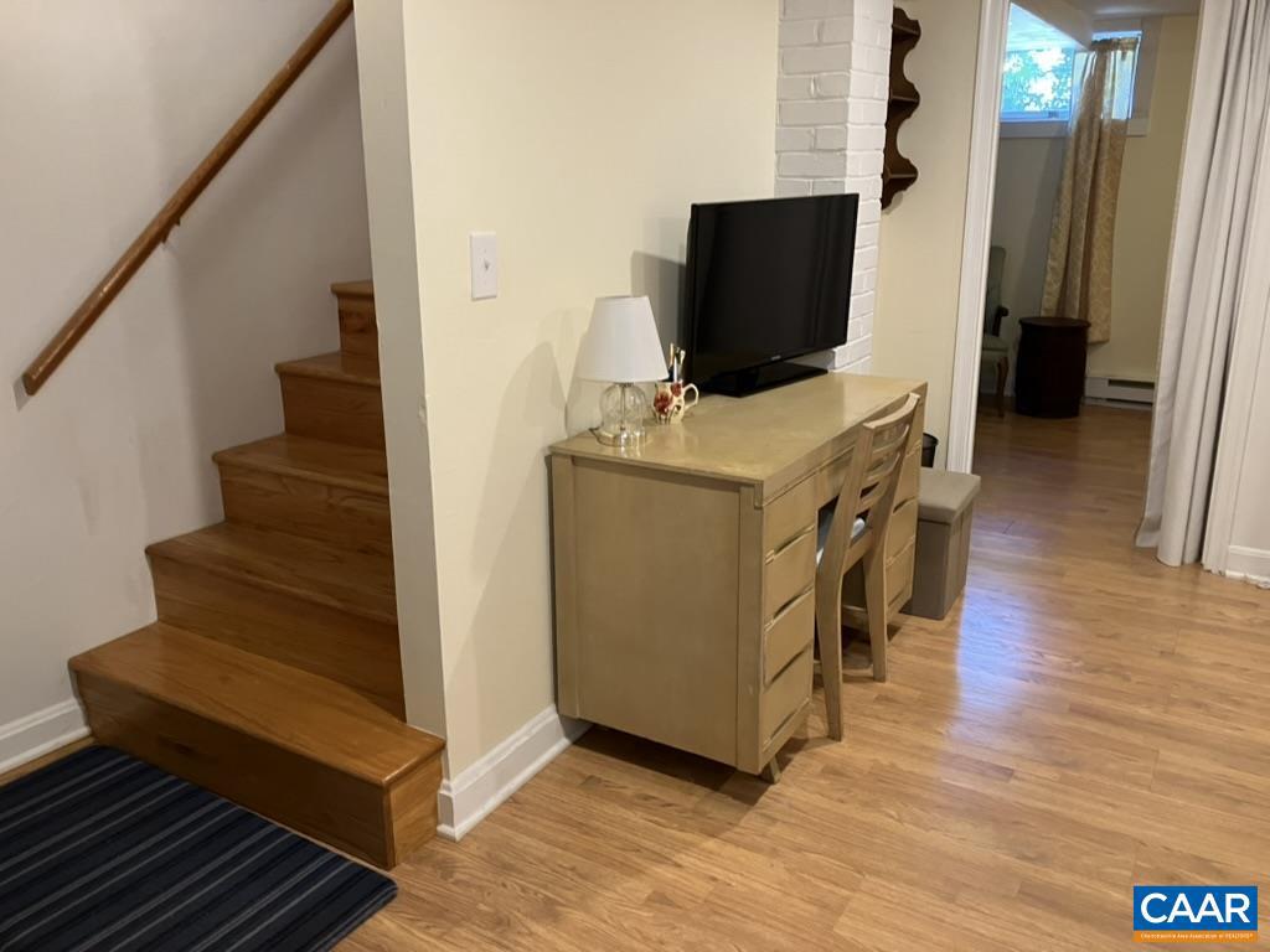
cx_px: 635
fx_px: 1027
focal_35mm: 28
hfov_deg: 63.4
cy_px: 476
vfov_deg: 49.7
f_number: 1.8
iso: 200
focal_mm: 3.99
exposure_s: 1/60
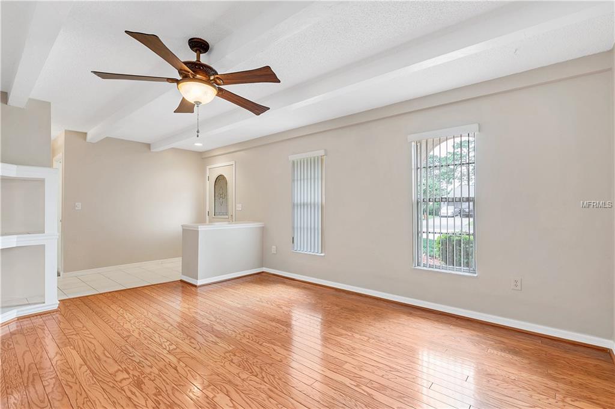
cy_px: 204
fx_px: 256
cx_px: 308
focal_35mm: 15
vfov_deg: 77.2
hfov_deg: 100.5
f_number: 8
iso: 320
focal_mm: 15
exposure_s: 1/6
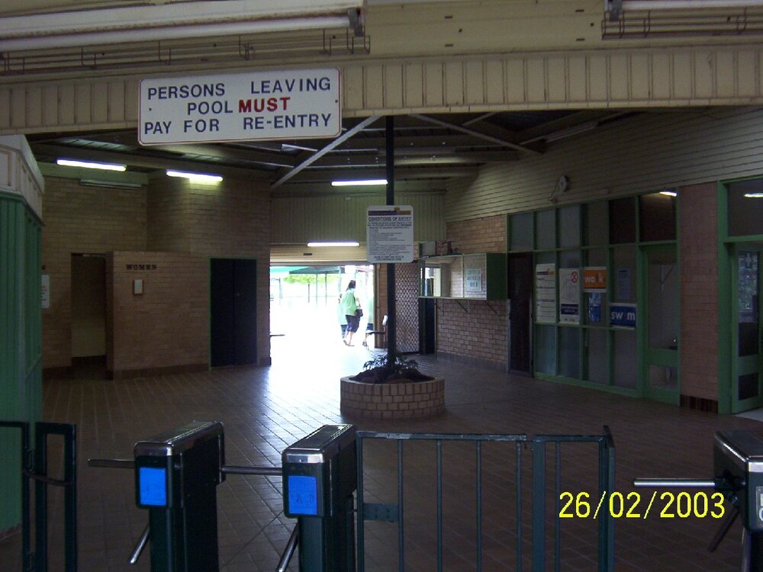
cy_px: 286
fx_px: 794
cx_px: 382
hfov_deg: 51.4
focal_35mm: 36
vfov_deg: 39.7
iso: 100
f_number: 2.76
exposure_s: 1/46.8
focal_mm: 5.54
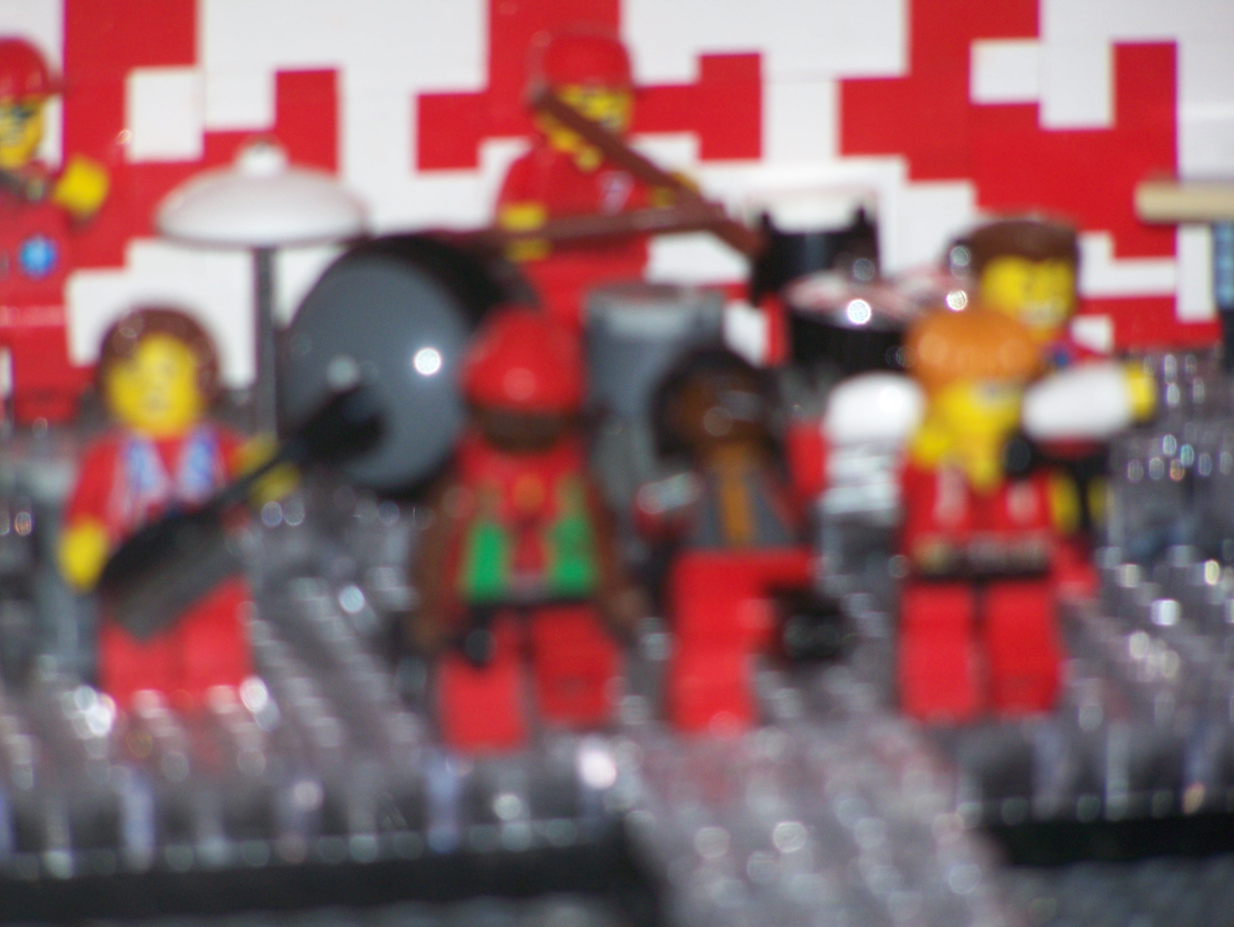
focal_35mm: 357
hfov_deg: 5.5
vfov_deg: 4.2
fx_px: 12735
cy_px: 464
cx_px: 617
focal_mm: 59.2
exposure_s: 1/320
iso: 80
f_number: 3.5
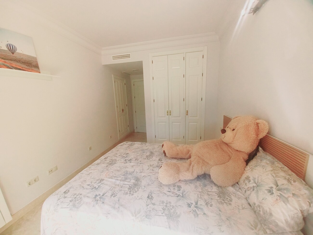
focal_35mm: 13
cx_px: 156
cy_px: 118
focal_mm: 1.42
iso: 40
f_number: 2.2
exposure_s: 1/123
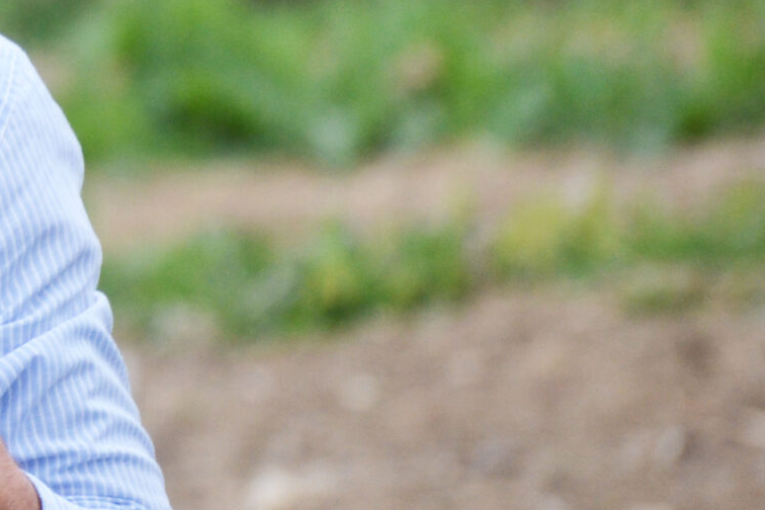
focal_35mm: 737
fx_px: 15654
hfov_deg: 2.8
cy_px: -25
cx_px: -401
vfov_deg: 1.9
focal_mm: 145
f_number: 5
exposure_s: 1/800
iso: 400
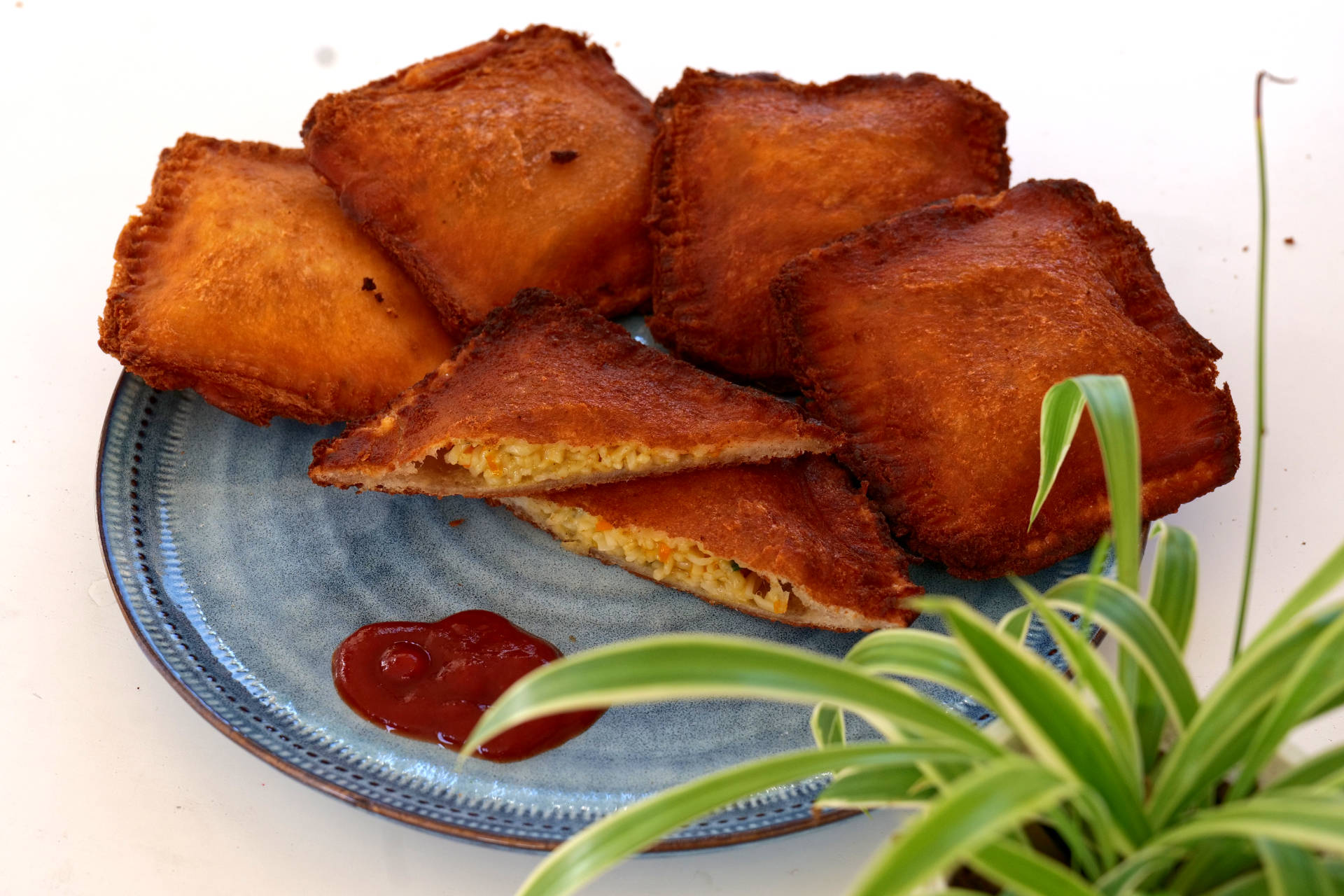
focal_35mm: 60
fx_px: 2240
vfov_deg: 22.6
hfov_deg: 33.4
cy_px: 448
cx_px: 672
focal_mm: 60
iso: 1250
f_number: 8
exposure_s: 1/60
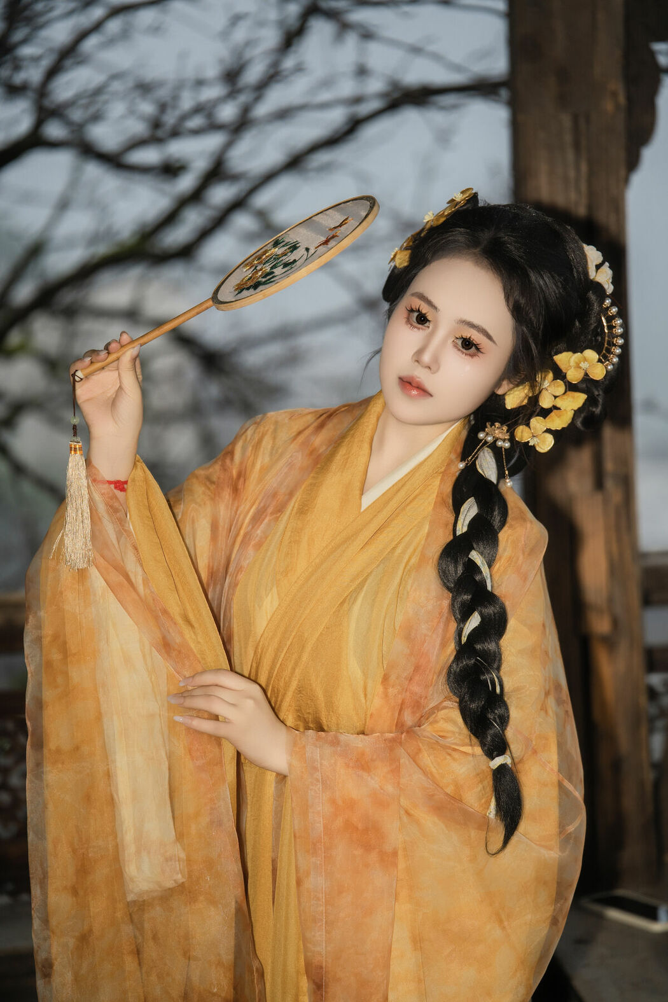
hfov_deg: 11.1
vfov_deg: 16.7
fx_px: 3423
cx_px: 334
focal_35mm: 123
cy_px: 501
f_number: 2.8
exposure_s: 1/125
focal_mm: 123
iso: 320
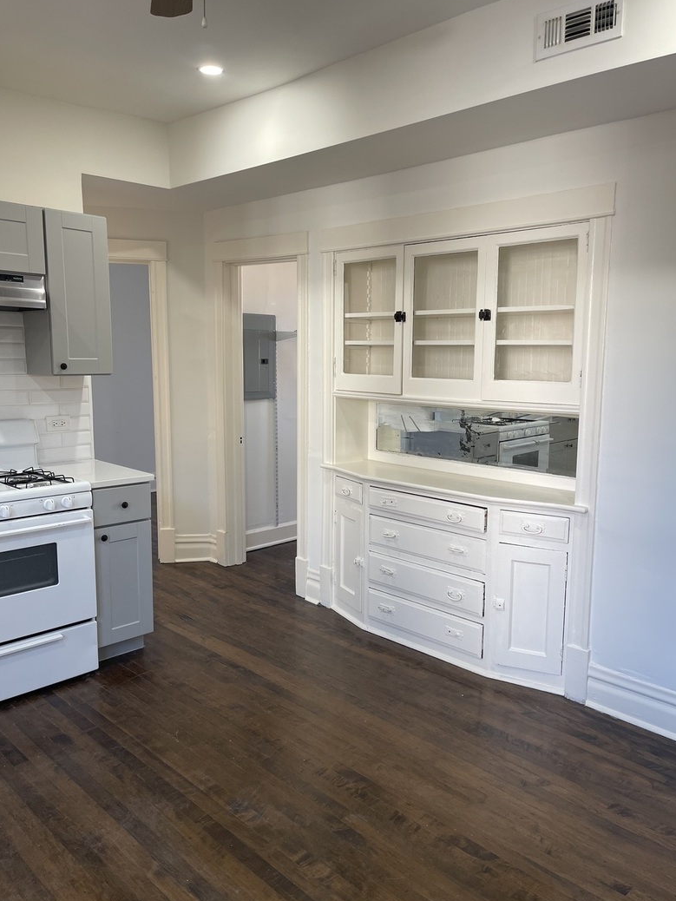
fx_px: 677
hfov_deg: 53.1
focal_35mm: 26
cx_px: 350
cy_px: 457
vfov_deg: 67.3
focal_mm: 5.1
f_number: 1.6
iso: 80
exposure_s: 1/60
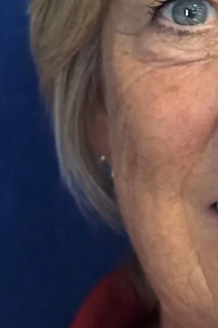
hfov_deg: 7.7
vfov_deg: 11.7
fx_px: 1600
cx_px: 292
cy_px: 188
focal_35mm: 176
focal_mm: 6.76
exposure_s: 1/60
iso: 250
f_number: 1.78
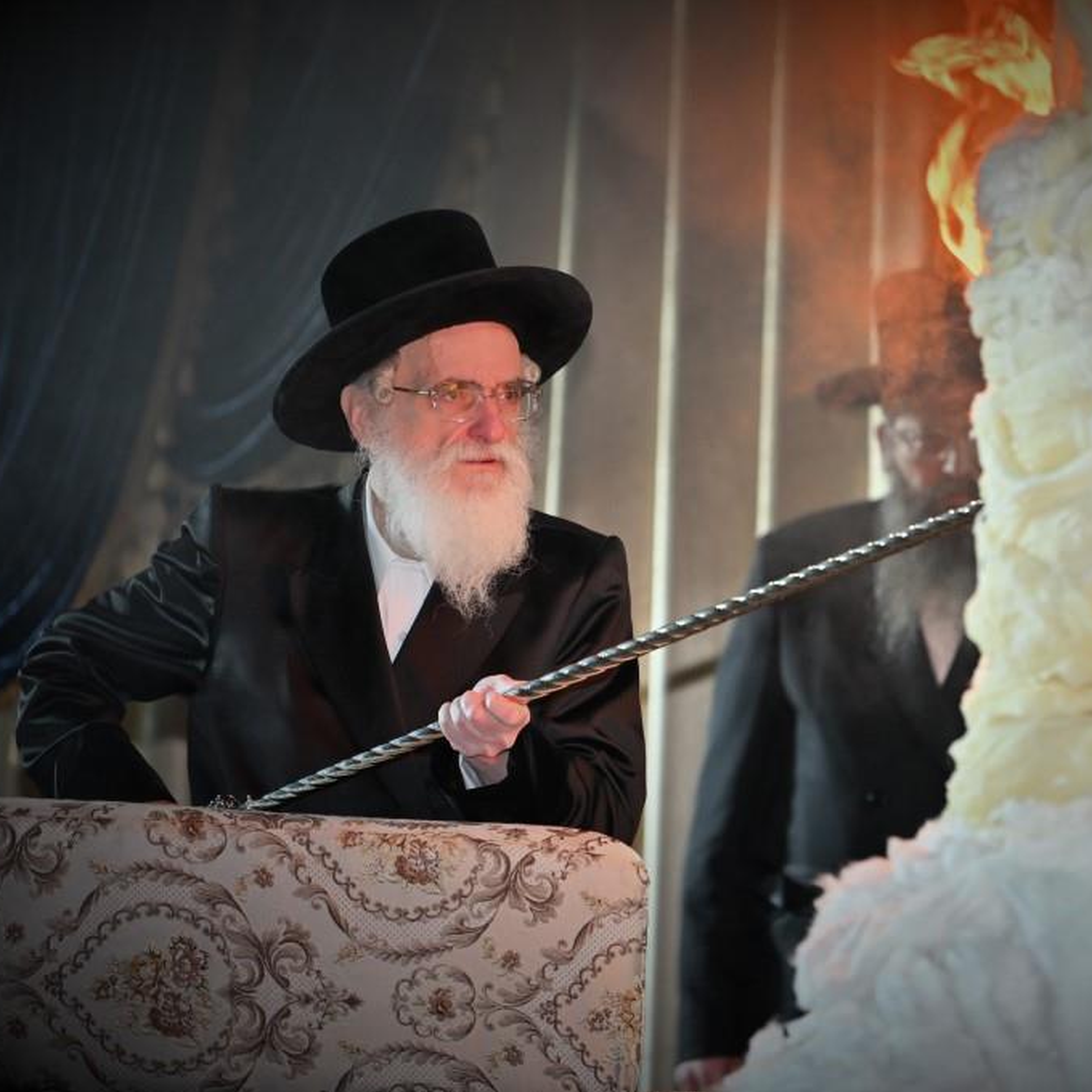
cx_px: 774
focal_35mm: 224
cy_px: 547
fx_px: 7995
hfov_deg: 7.8
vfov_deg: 7.8
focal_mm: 175
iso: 500
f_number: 2.8
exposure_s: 1/200
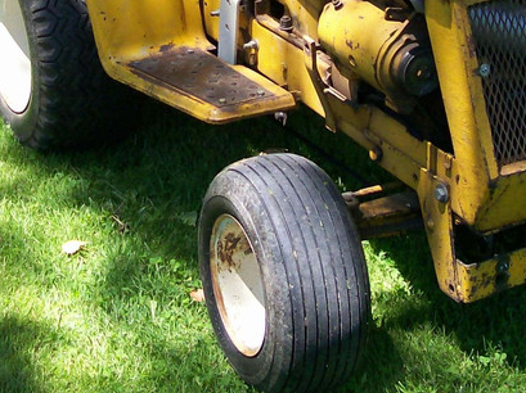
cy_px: 63
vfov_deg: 15.6
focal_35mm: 94
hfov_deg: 20.8
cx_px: 179
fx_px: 1427
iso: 80
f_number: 2.7
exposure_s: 1/281
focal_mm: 6
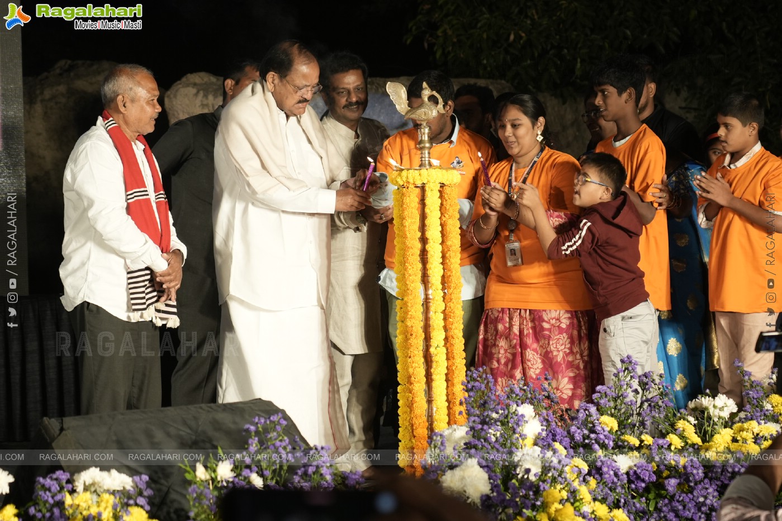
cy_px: 260
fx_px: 2172
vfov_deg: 13.7
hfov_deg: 20.4
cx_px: 391
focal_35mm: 100
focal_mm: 67
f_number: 4
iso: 800
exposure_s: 1/250
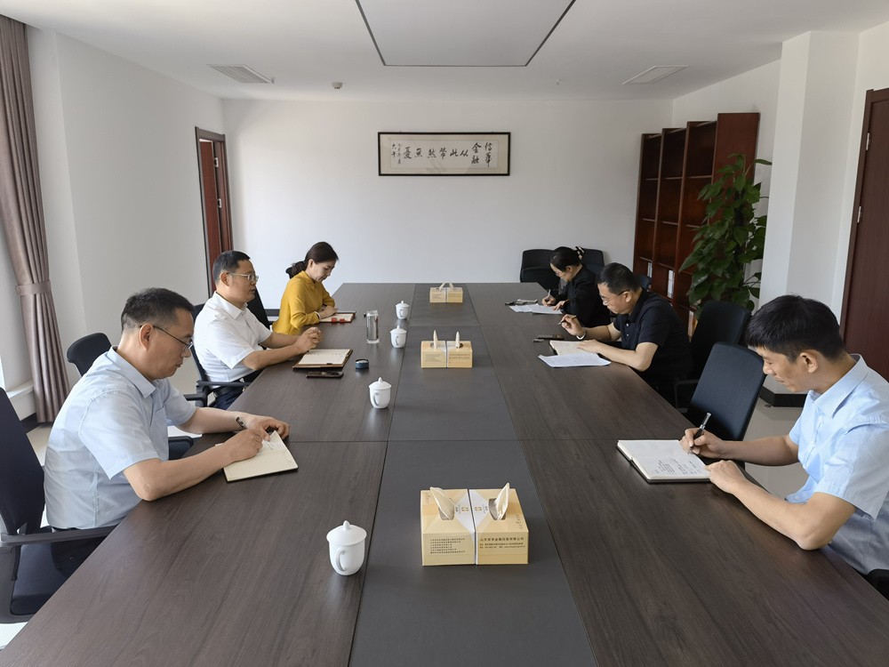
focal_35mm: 27
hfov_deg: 65.3
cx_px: 444
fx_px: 693
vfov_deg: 51.4
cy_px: 334
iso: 80
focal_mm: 6.67
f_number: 1.9
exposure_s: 1/100
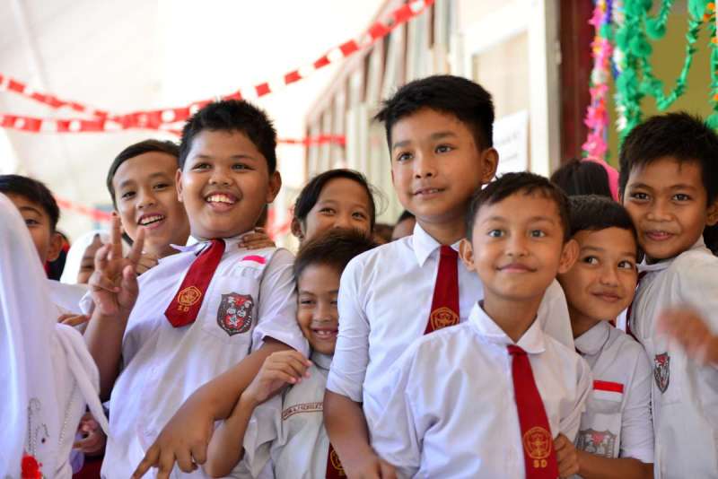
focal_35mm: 70
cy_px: 240
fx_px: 1397
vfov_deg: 19.5
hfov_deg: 28.8
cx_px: 359
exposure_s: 1/80
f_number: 2.8
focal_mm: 70
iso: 180
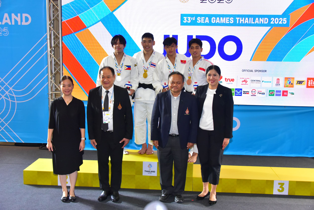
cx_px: 157
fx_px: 349
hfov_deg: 48.4
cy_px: 105
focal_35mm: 40
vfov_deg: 33.4
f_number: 5.6
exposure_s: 1/160
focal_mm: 40
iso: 5000
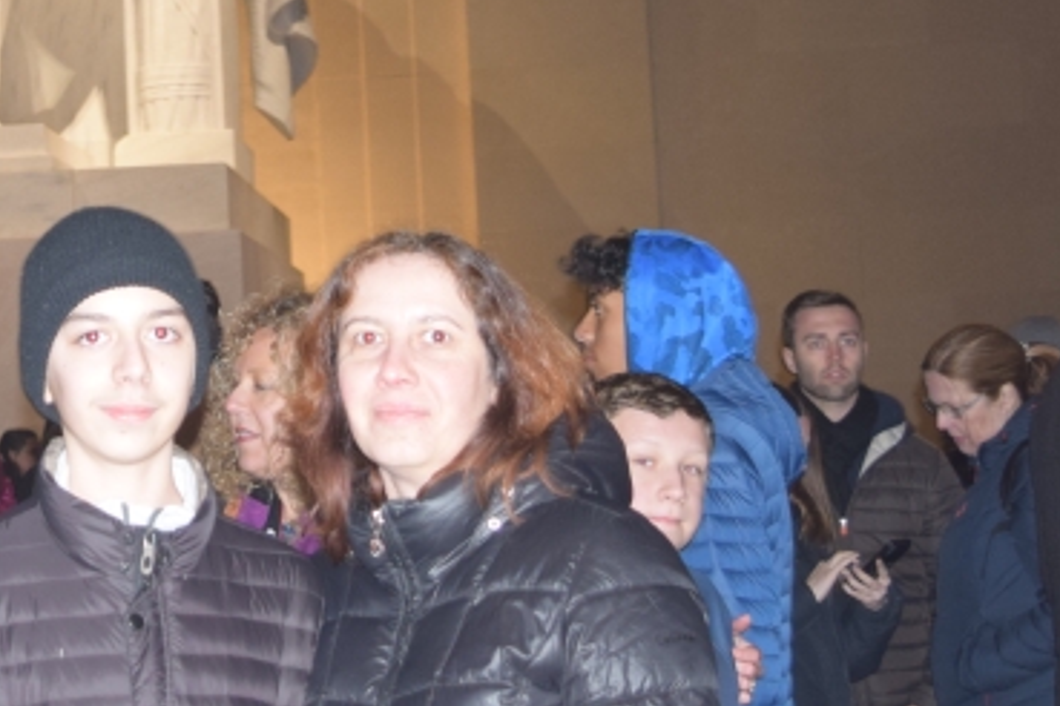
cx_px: 55
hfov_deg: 19.9
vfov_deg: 13.5
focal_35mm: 100
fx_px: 2944
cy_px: -32
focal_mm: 24
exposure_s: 1/10
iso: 800
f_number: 4
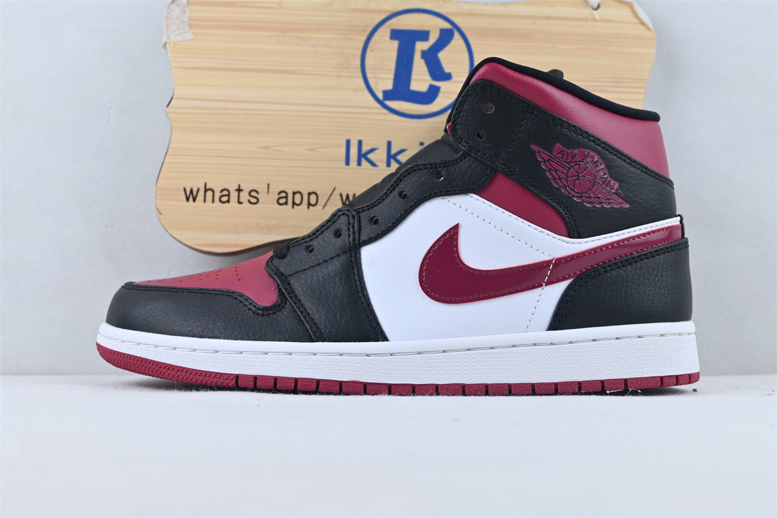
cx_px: 388
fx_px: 1052
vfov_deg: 27.7
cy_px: 259
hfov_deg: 40.5
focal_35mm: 49
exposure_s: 1/50
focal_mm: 32.5
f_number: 5
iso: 100
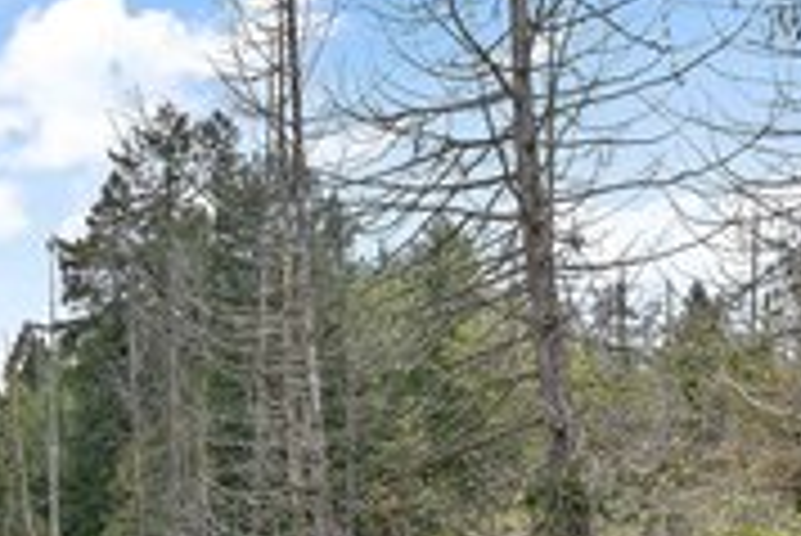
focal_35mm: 39
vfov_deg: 30.6
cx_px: 137
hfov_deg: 46.4
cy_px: 590
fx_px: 868
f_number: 7.1
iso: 400
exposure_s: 1/160
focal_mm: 16
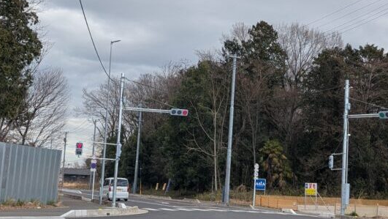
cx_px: 251
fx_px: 648
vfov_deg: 19.1
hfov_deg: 33.1
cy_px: 113
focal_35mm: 63
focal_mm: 6.9
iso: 22
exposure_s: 1/746
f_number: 1.68
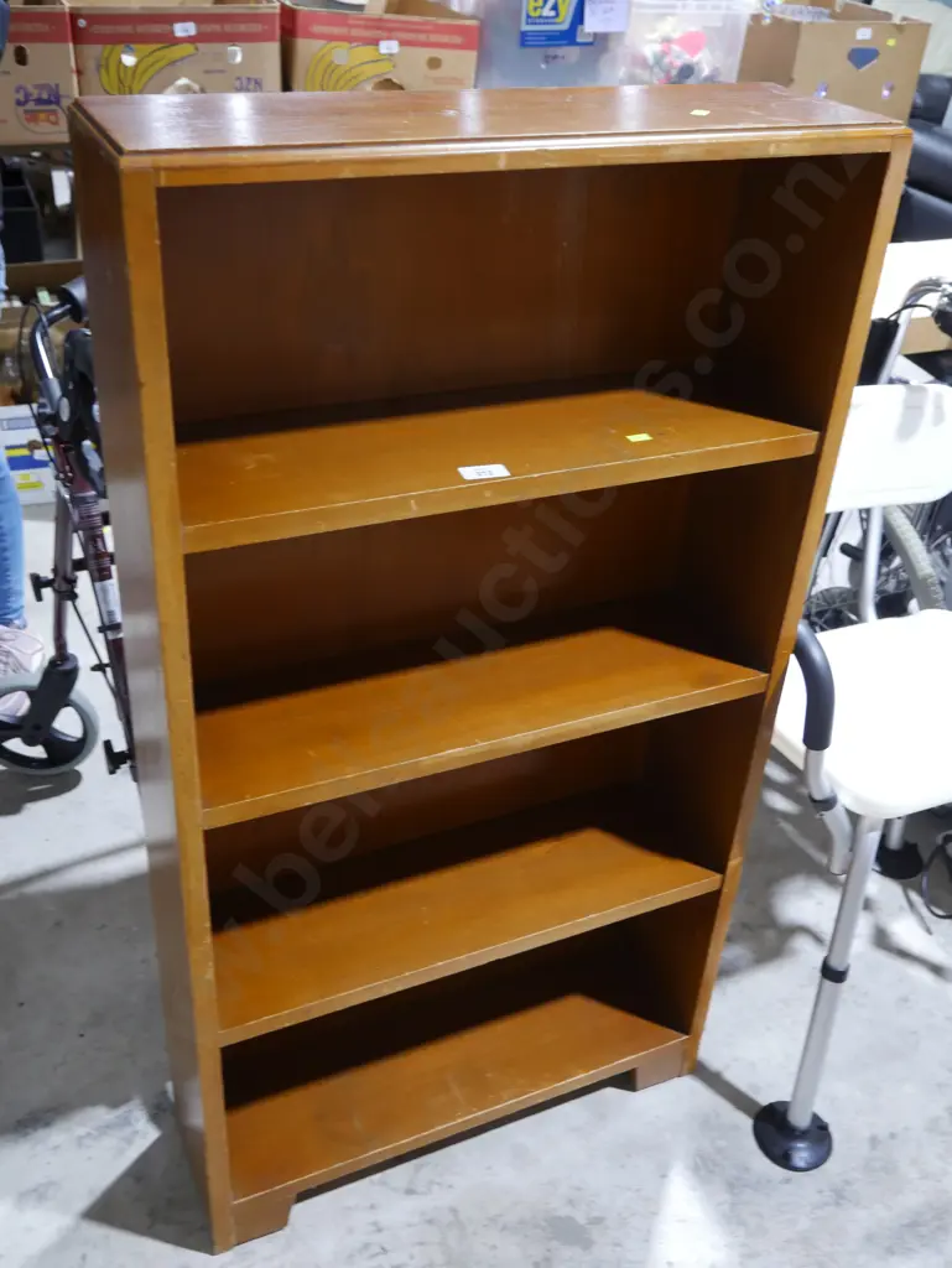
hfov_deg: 41.8
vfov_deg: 53.9
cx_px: 476
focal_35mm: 34
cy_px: 634
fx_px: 1246
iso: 800
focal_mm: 17
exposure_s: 1/60
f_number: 4
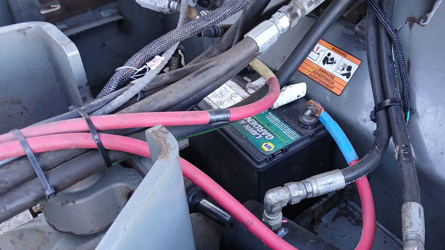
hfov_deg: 52.0
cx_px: 287
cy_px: 124
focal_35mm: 38
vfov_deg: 31.2
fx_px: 448
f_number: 1.8
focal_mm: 3.98
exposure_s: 1/60
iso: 200
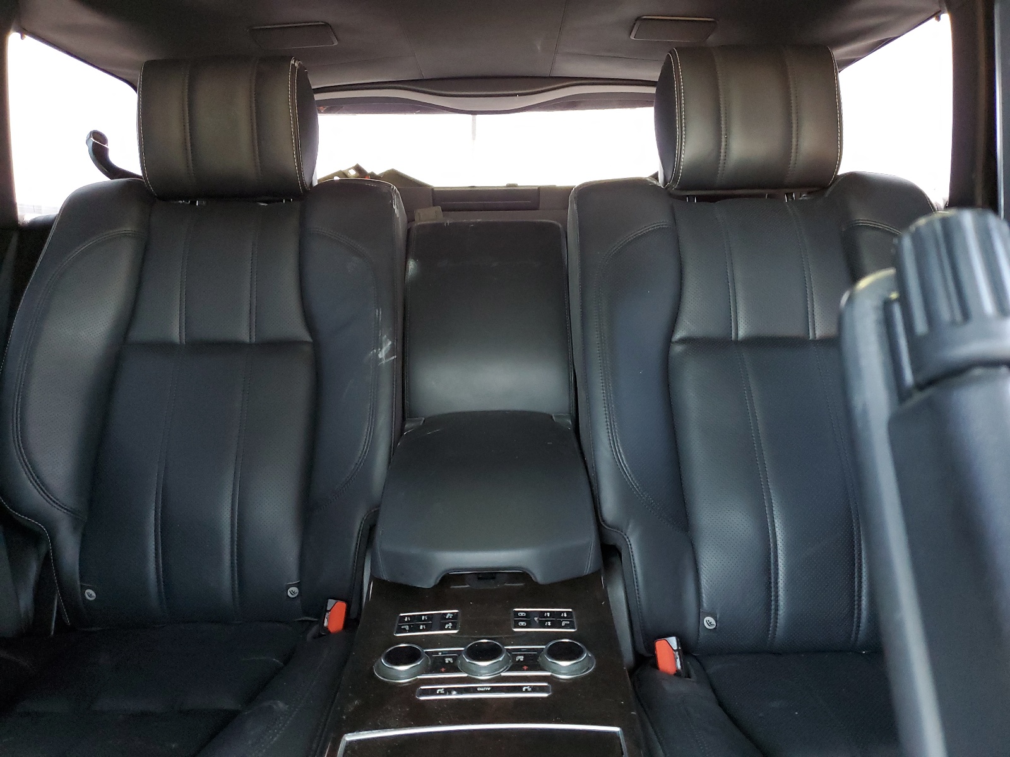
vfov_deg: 53.1
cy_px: 378
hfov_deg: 67.3
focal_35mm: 26
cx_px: 505
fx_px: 759
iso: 302
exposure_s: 1/20
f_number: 1.5
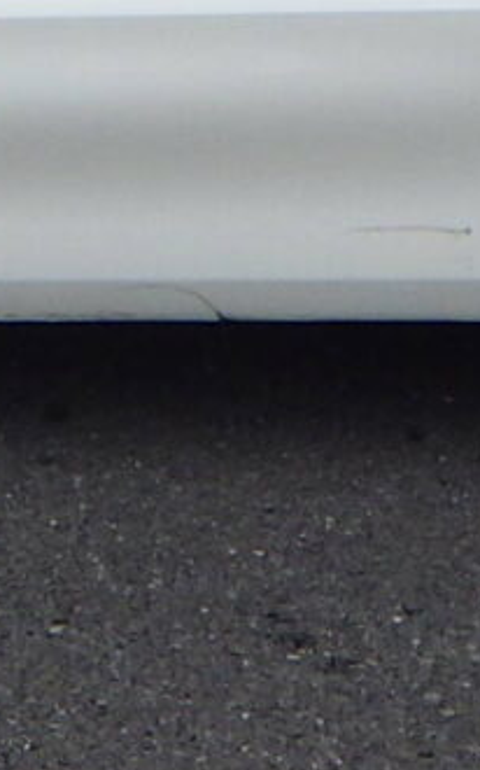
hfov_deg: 7.0
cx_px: -217
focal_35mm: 184
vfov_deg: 11.0
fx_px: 3855
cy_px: -306
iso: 125
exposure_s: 1/500
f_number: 4.2
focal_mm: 5
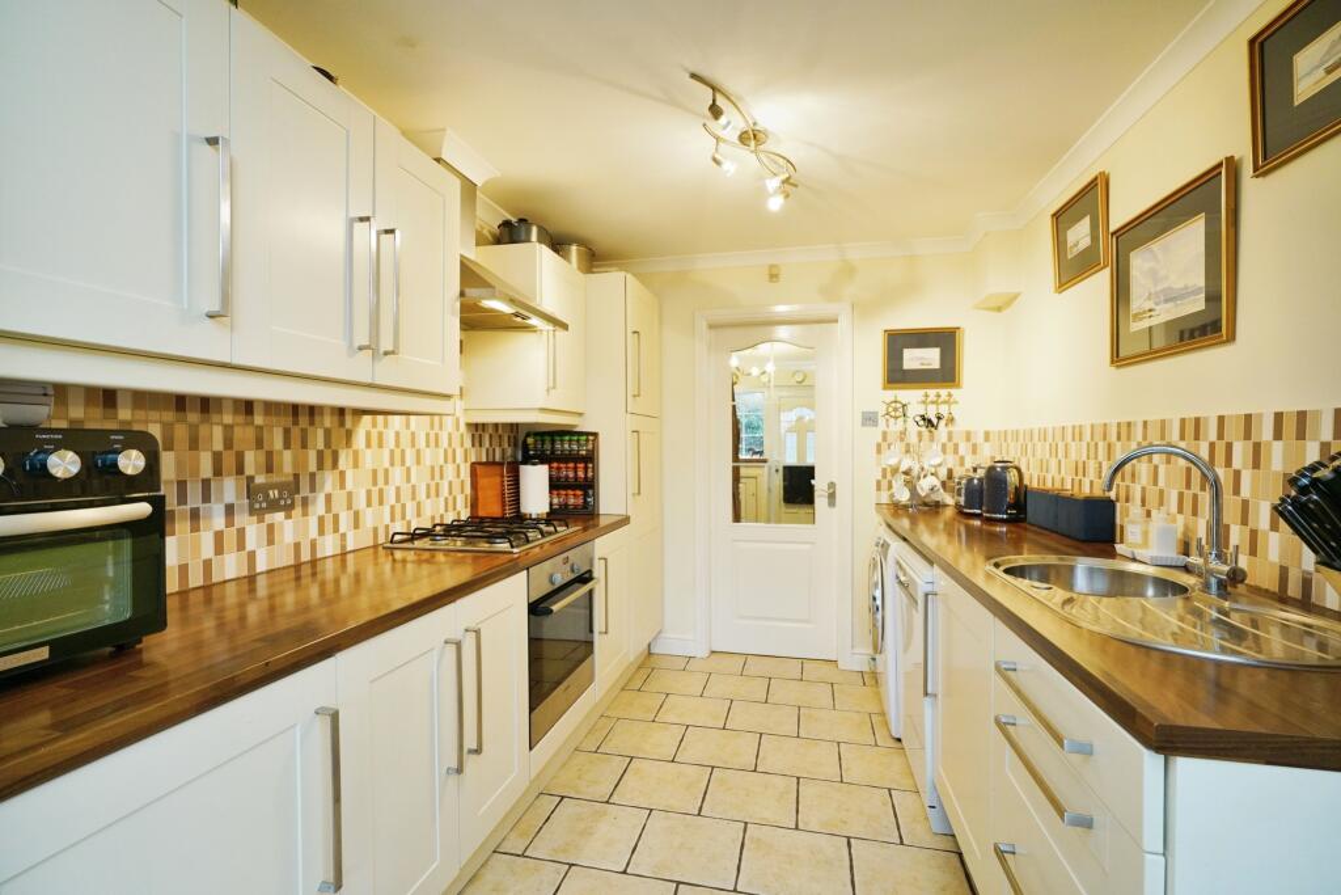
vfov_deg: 73.8
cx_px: 670
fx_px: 596
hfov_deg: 96.7
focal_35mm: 16
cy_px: 448
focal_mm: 16
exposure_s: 1/40
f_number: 7.1
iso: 2000
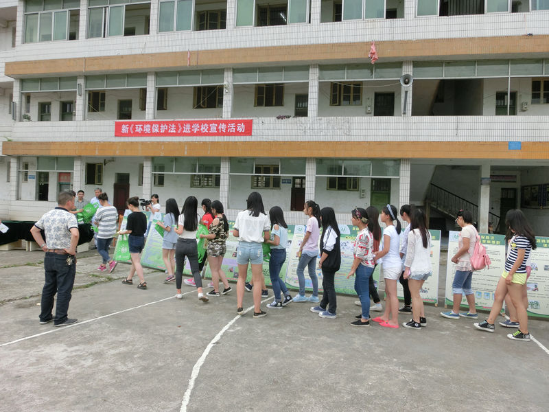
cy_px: 206
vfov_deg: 56.8
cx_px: 274
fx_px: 381
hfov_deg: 71.6
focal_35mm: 24
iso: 80
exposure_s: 1/400
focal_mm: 4.24
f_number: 3
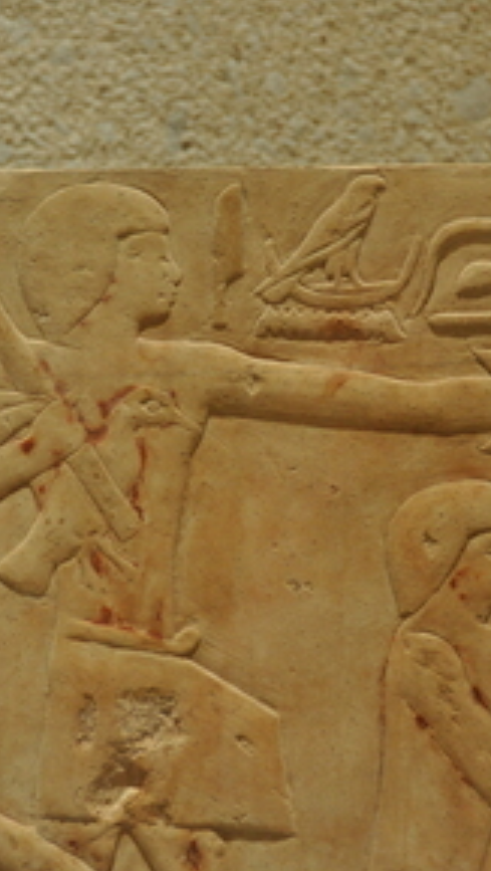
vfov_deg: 20.3
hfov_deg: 11.5
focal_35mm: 105
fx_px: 2425
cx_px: 331
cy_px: 434
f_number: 4.5
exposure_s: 1/50
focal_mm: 44
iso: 1000
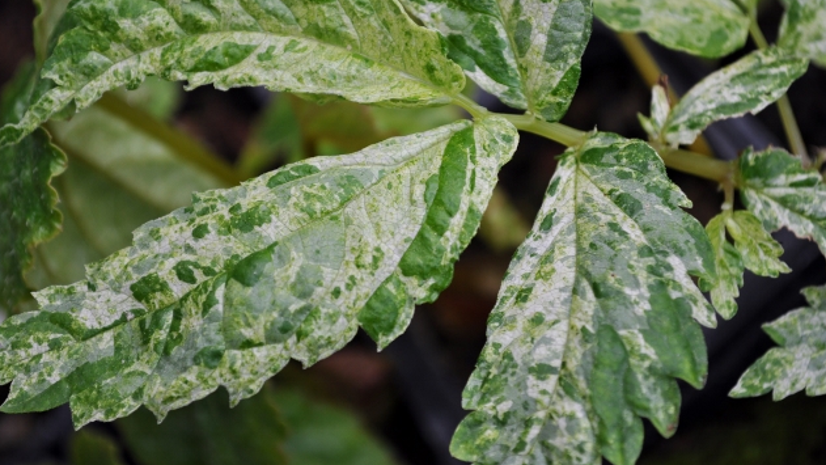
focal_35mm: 88
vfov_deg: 13.8
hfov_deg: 24.3
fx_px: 1917
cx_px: 412
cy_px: 202
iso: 320
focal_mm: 55
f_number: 5.6
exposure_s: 1/125
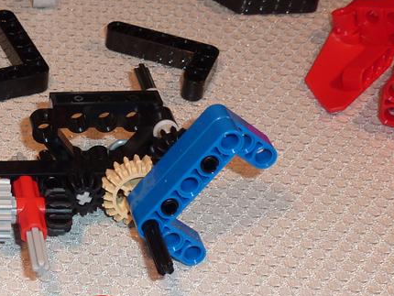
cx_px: -23
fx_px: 1139
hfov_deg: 19.0
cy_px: 242
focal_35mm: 100
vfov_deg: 14.7
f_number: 3.7
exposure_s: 1/30
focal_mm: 6.9
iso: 100
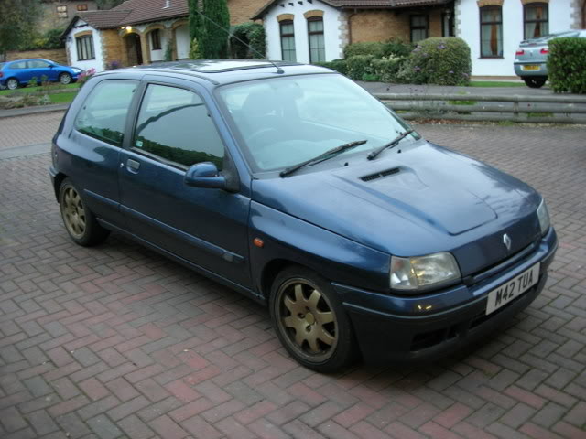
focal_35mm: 38
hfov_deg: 49.0
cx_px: 293
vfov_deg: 37.7
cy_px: 220
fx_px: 643
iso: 74
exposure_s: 1/3.9
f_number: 2.8
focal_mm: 7.8
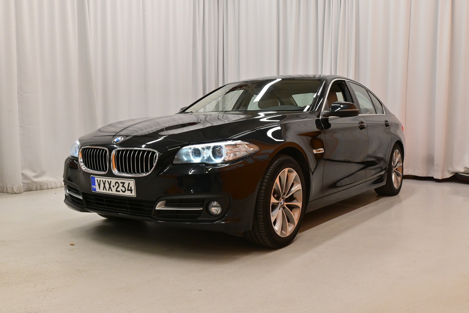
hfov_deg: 55.1
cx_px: 234
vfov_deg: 38.4
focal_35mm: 34
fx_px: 449
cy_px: 156
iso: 1250
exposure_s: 1/60
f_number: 9
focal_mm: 23
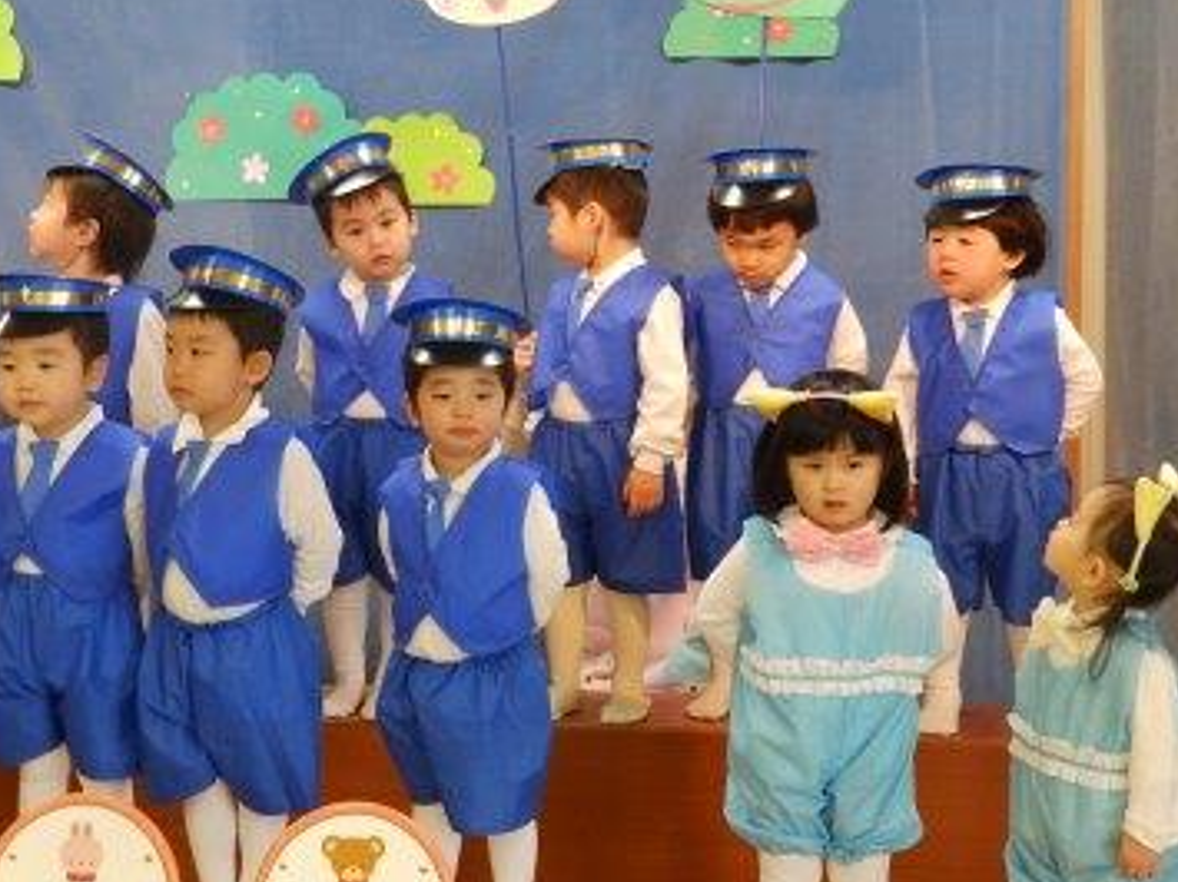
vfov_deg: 25.2
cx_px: 548
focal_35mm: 58
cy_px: 358
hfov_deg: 33.2
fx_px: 1973
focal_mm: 8.2
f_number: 4.2
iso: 500
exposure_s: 1/40
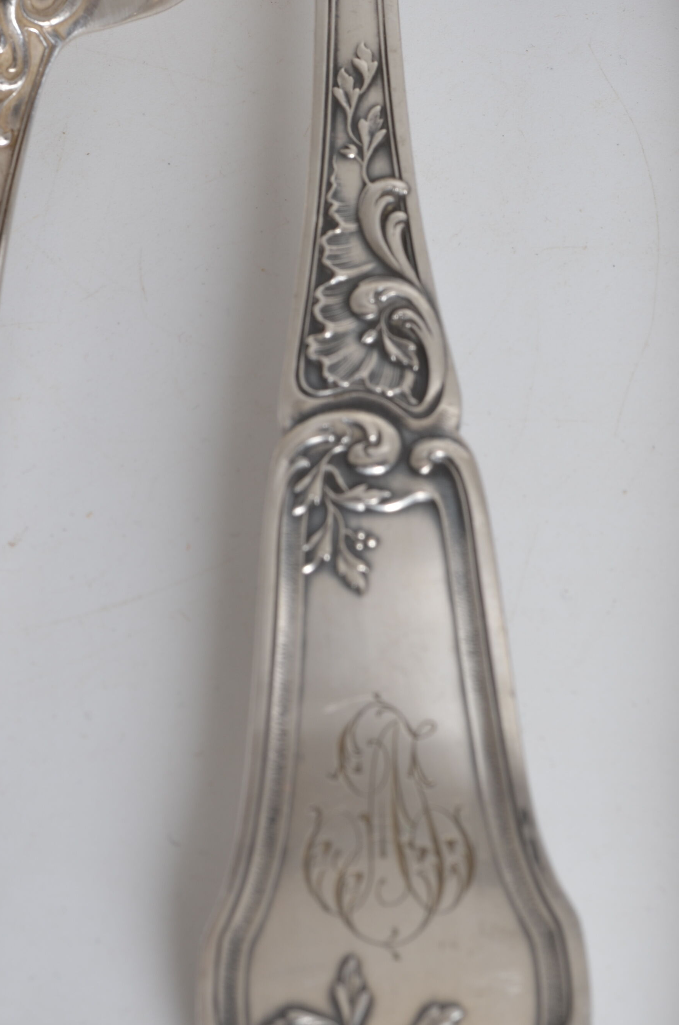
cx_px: 392
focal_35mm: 104
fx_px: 2956
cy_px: 666
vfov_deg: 19.6
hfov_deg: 13.1
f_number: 14
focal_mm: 50
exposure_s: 1/125
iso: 100
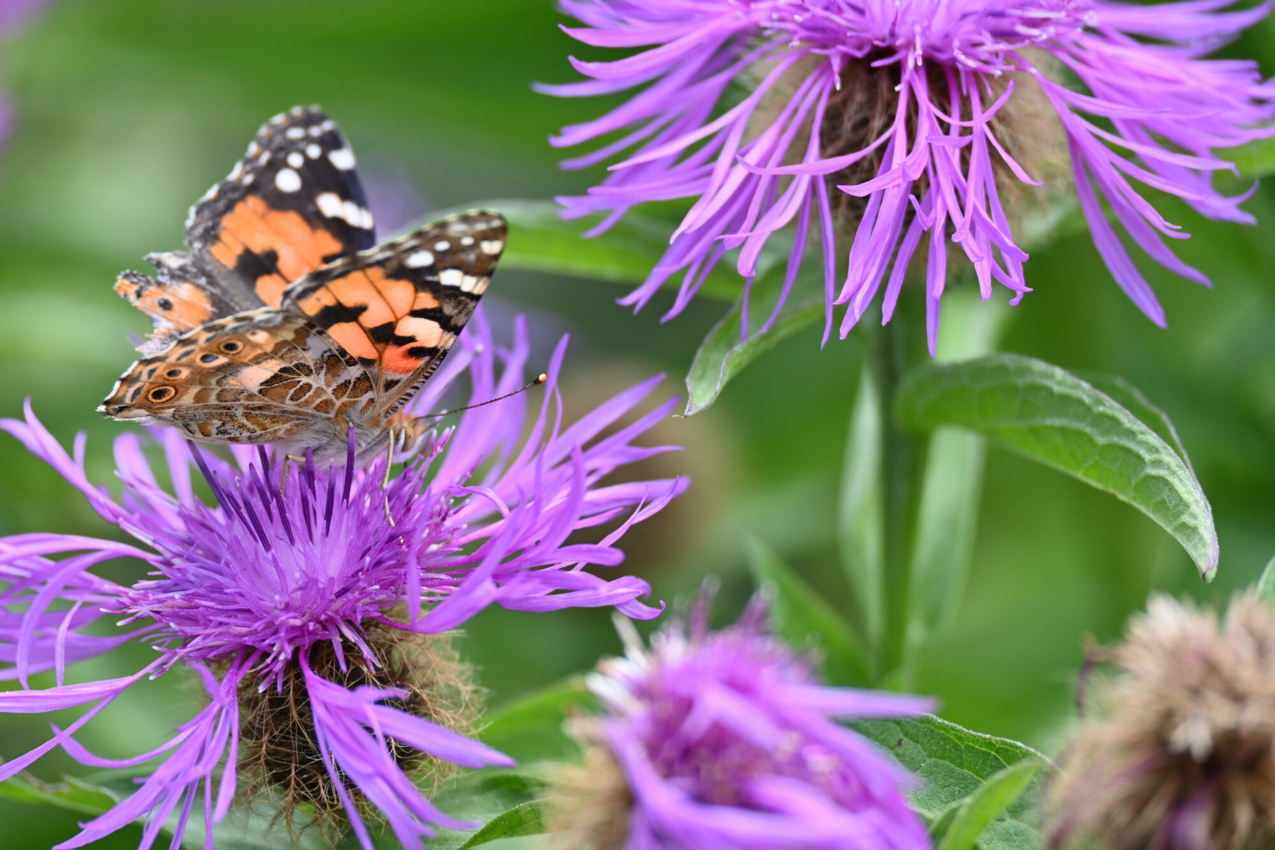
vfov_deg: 3.7
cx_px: 638
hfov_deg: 5.5
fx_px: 13279
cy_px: 425
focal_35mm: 375
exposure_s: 1/250
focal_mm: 250
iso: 200
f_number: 6.3
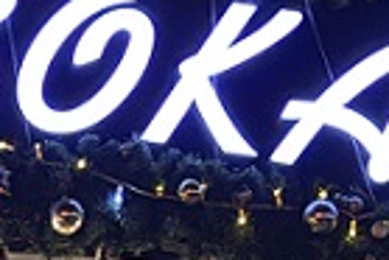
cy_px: 802
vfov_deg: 6.3
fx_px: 2142
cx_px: -242
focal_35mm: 198
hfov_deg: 10.0
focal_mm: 5.96
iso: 320
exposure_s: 1/50
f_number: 1.6
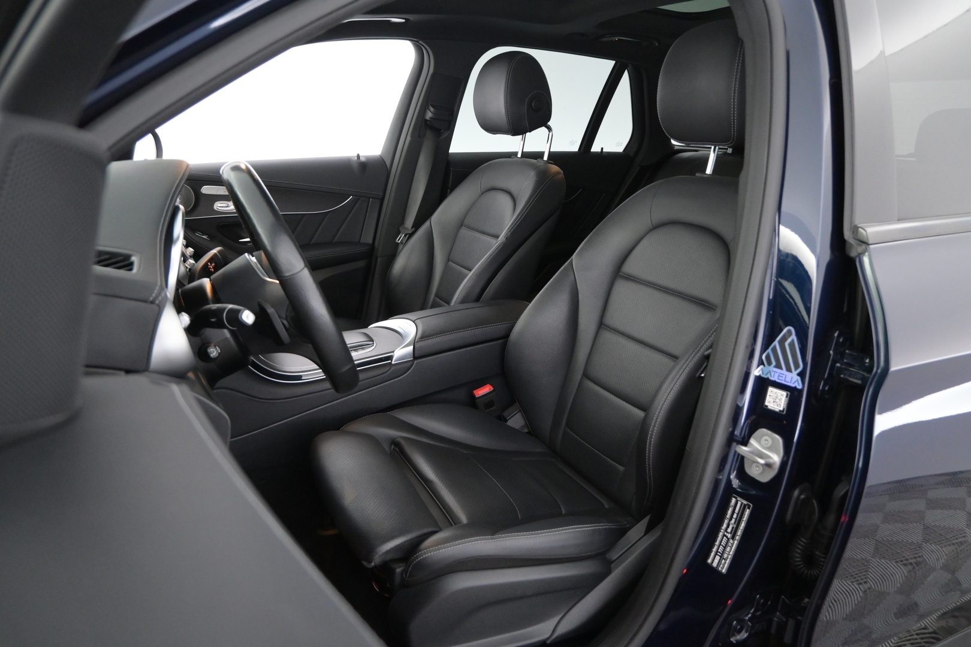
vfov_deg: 53.1
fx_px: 647
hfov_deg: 73.7
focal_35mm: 24
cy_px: 324
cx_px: 486
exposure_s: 1/40
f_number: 3.5
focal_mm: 16
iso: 2500
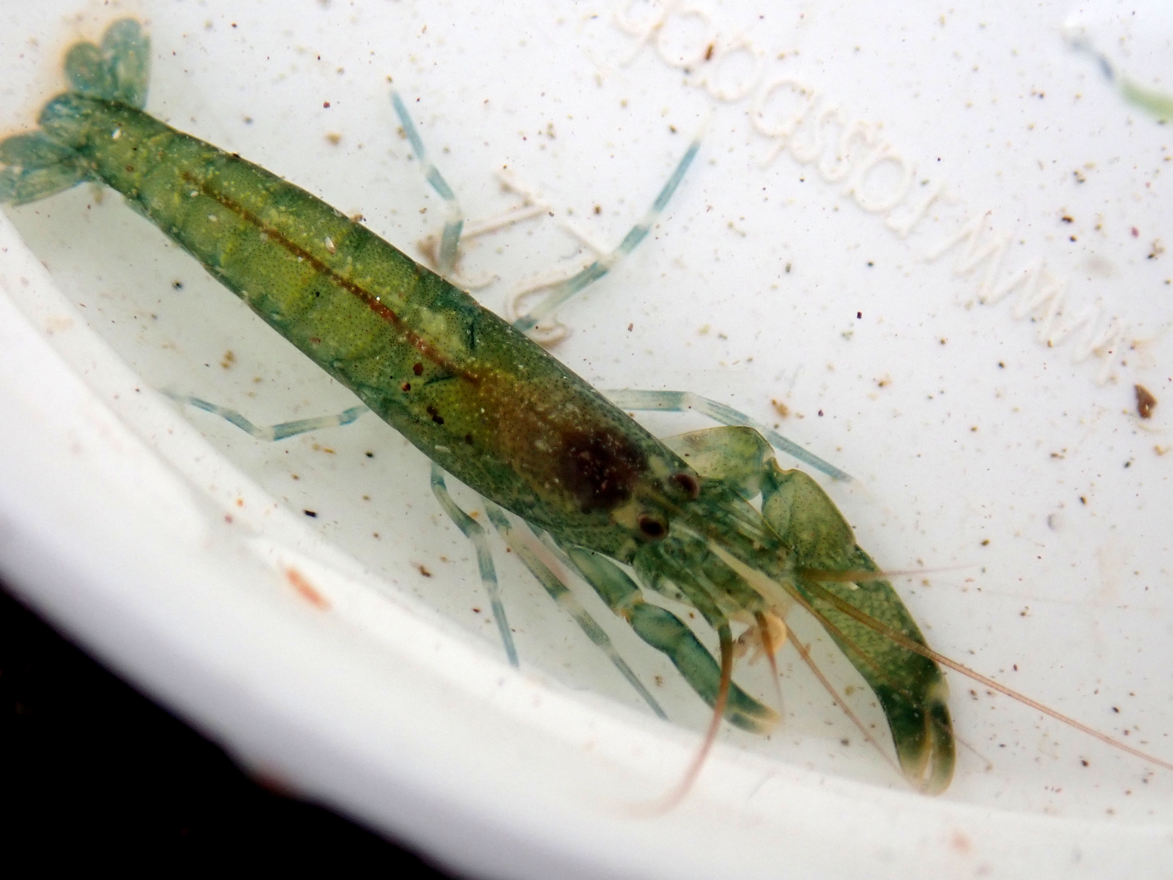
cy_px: 440
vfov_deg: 17.4
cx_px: 586
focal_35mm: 85
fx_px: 2880
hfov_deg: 23.0
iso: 250
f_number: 4.5
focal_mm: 15.41
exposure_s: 1/320
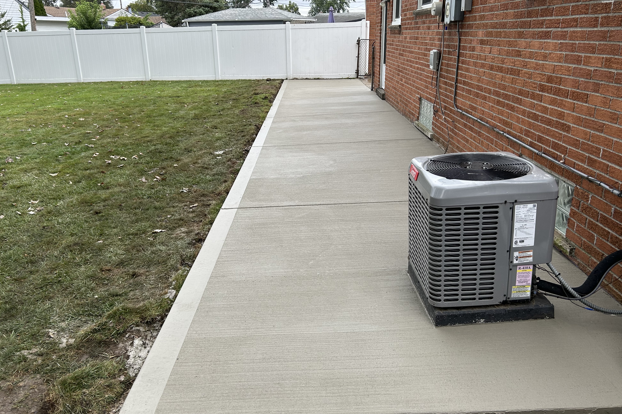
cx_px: 312
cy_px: 185
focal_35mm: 28
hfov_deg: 65.5
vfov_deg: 46.3
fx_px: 484
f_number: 1.5
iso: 50
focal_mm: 5.7
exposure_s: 1/365
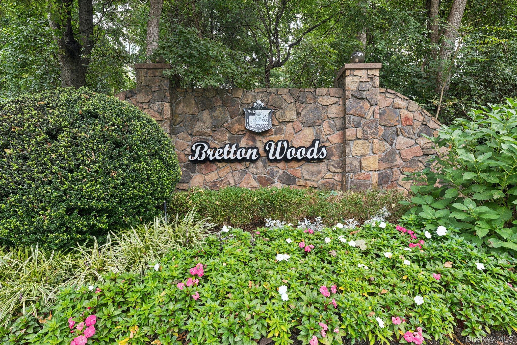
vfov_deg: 70.4
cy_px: 172
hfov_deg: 93.3
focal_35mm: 17
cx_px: 258
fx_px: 244
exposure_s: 1/15
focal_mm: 17
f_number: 9
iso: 160
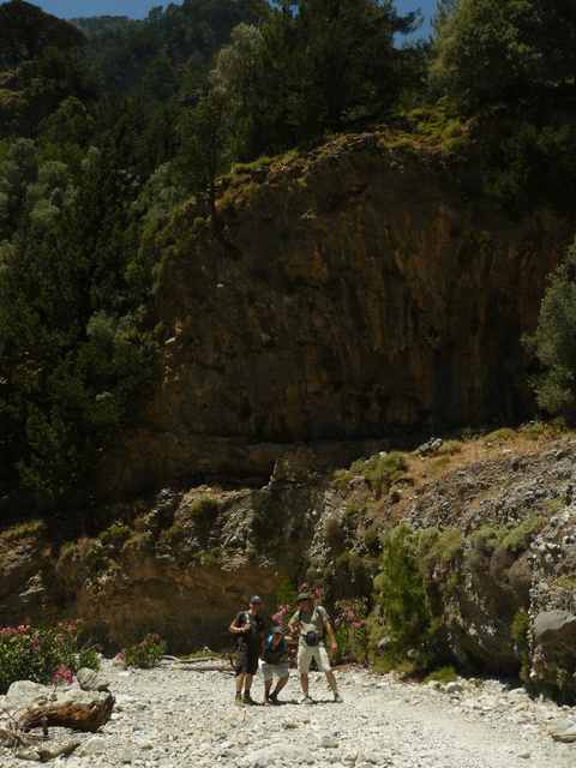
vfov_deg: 51.4
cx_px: 288
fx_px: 799
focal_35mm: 36
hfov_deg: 39.7
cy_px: 384
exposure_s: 1/500
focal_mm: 6
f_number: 6.3
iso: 100
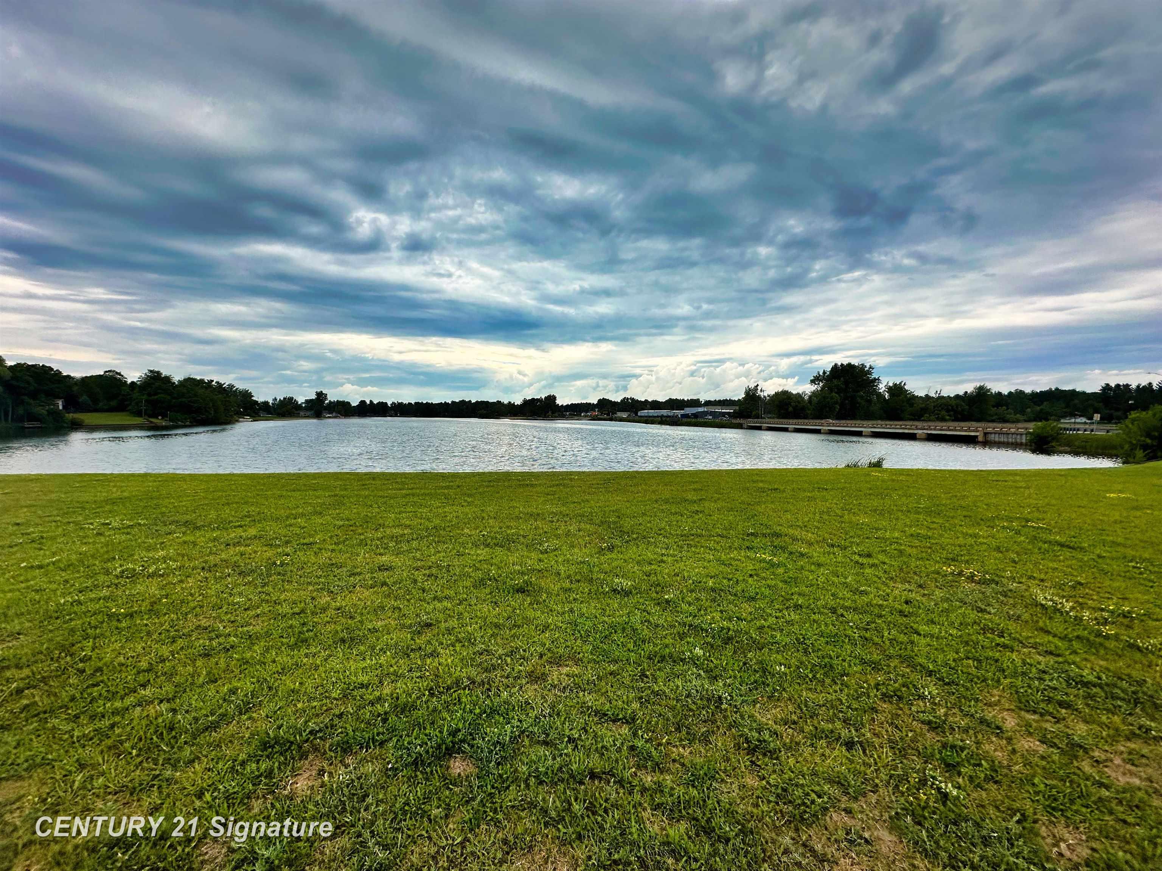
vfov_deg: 85.7
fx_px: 470
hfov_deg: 102.1
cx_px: 581
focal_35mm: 14
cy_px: 436
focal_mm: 2.22
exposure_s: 1/1135
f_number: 2.2
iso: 40
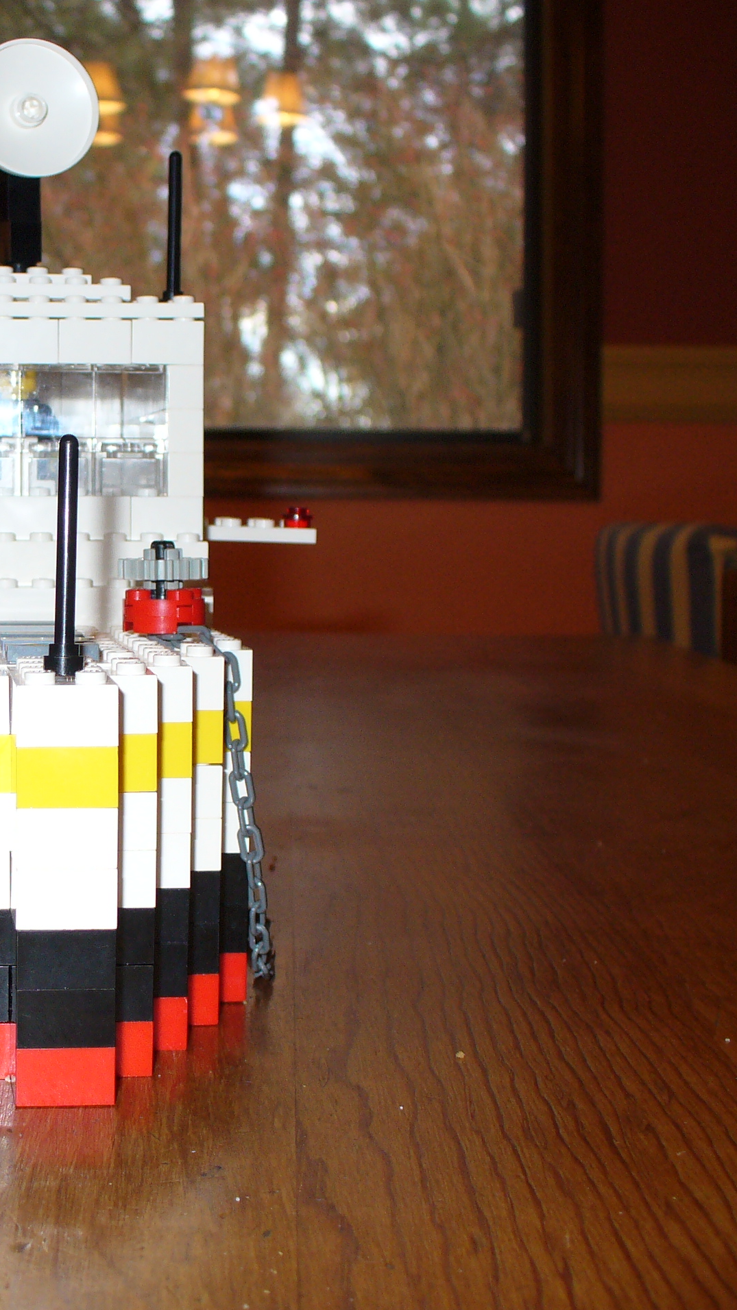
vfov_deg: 38.5
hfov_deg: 21.5
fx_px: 1876
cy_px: 657
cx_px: 19
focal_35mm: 54
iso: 100
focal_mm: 6.1
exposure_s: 1/60
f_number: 2.8
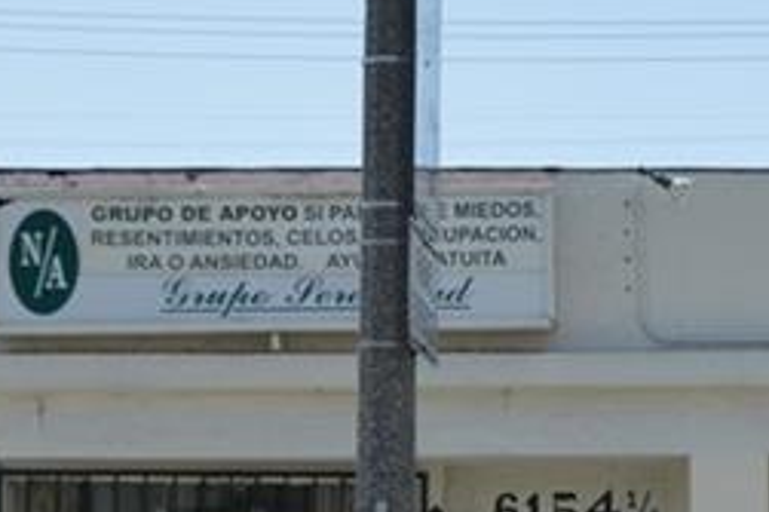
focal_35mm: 147
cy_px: 552
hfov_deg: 13.6
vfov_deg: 9.2
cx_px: 941
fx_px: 3138
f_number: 8
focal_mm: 24
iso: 100
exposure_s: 1/250
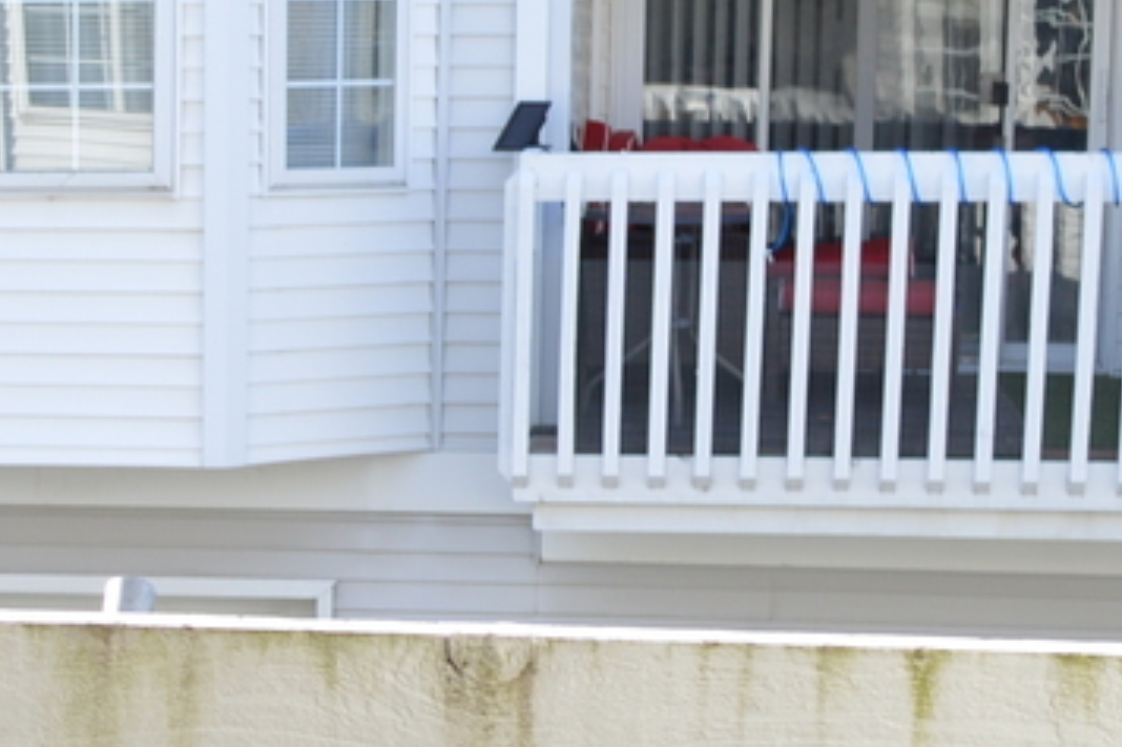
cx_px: -378
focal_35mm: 123
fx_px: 3832
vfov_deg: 11.0
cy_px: 864
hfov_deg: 15.7
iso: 110
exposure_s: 1/125
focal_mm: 18
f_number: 5.6
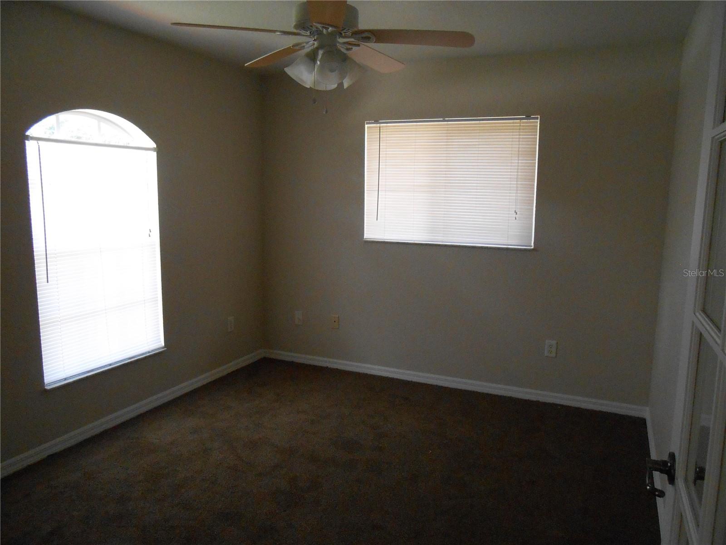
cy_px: 272
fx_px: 545
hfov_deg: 67.3
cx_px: 363
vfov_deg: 53.1
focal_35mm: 26
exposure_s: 1/125
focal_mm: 4.6
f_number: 3.5
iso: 500
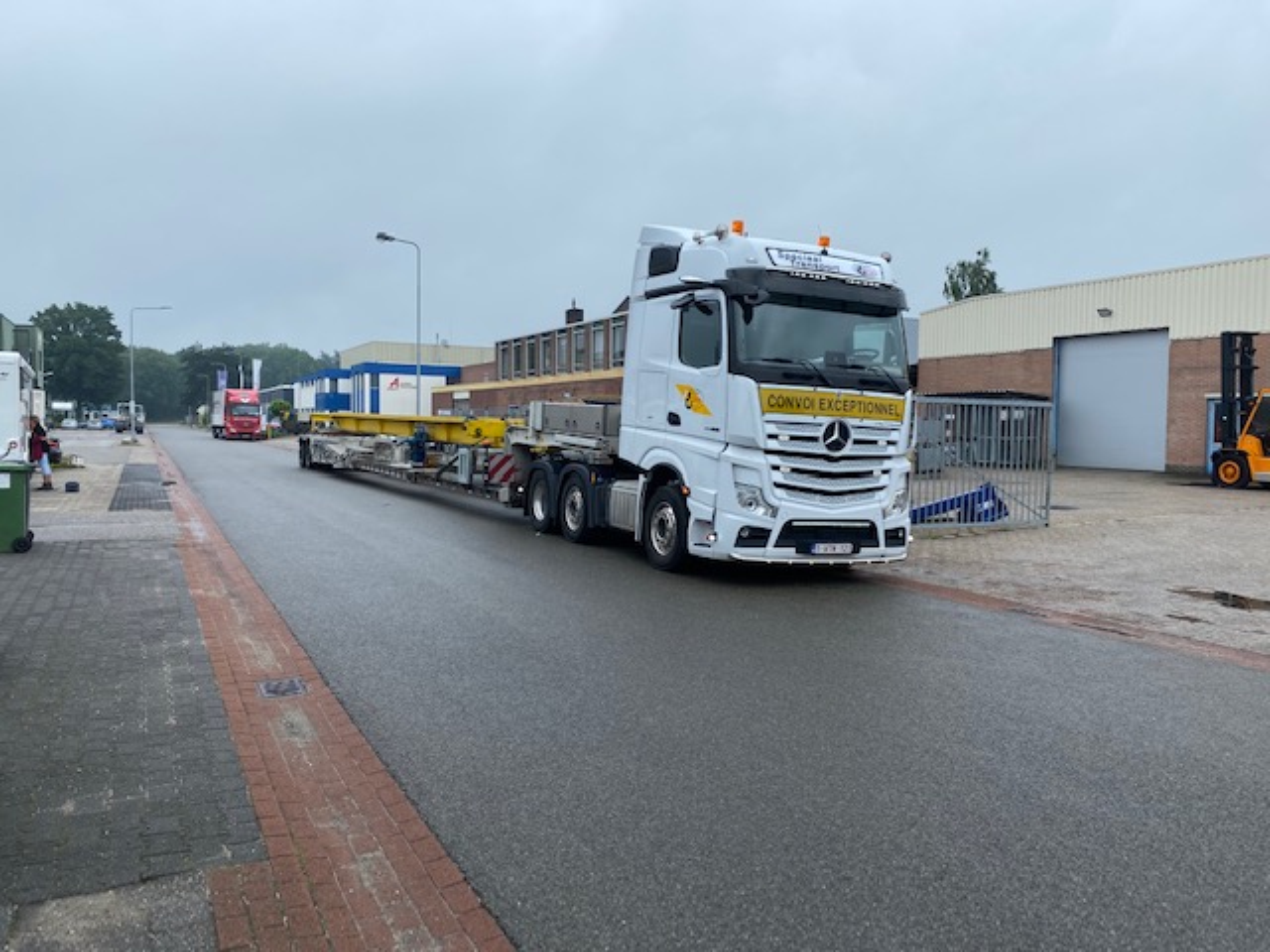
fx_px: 954
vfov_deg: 53.1
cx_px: 635
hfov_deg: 67.3
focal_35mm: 26
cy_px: 476
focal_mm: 4.25
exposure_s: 1/1124
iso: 32
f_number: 1.8
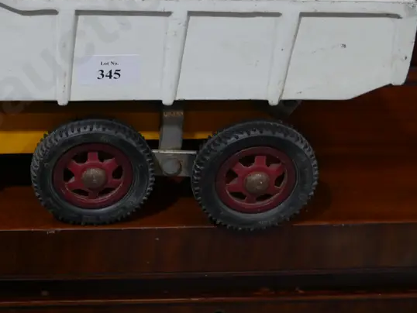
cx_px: 50
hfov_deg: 23.8
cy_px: 66
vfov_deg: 18.3
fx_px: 964
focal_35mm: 80
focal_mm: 21
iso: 400
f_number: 4.6
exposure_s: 1/60
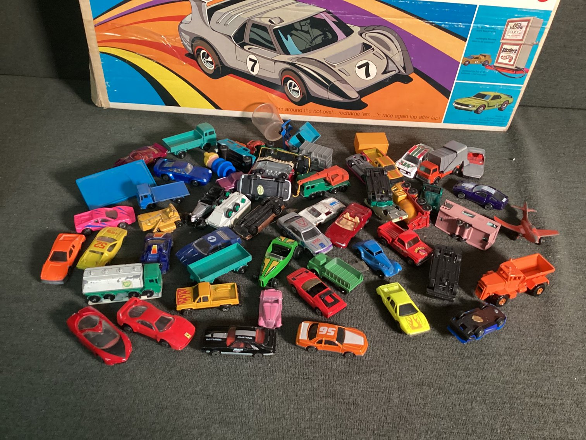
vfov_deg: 45.4
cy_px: 220
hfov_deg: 58.3
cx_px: 293
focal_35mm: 31
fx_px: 525
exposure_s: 1/40
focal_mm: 3.3
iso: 400
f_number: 2.4
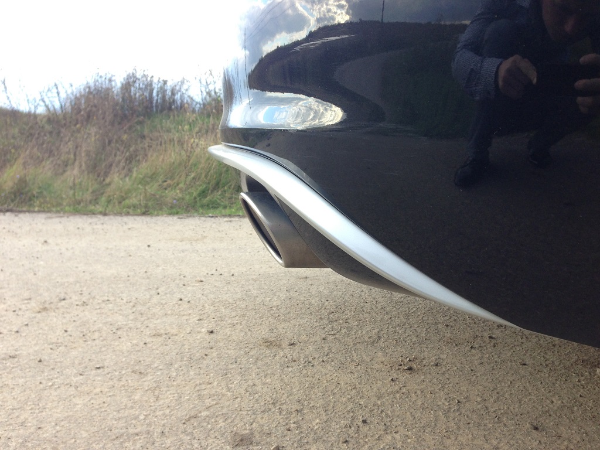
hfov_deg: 55.4
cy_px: 225
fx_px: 572
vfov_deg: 42.9
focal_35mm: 33
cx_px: 300
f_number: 2.4
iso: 50
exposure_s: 1/120
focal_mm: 4.13
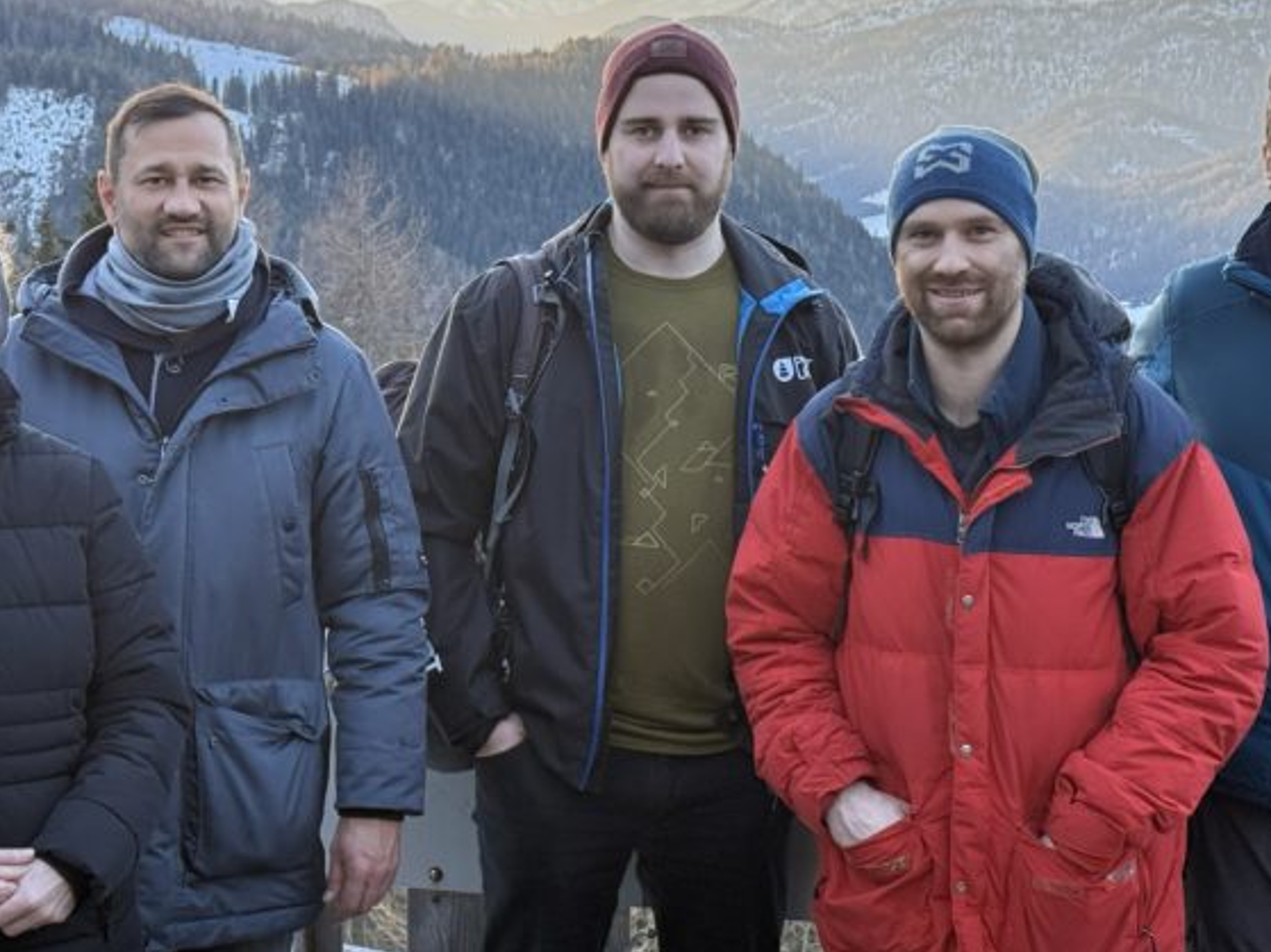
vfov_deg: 16.8
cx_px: 432
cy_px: 452
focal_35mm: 88
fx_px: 3230
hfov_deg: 22.2
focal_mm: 6.76
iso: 80
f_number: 1.78
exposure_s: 1/262
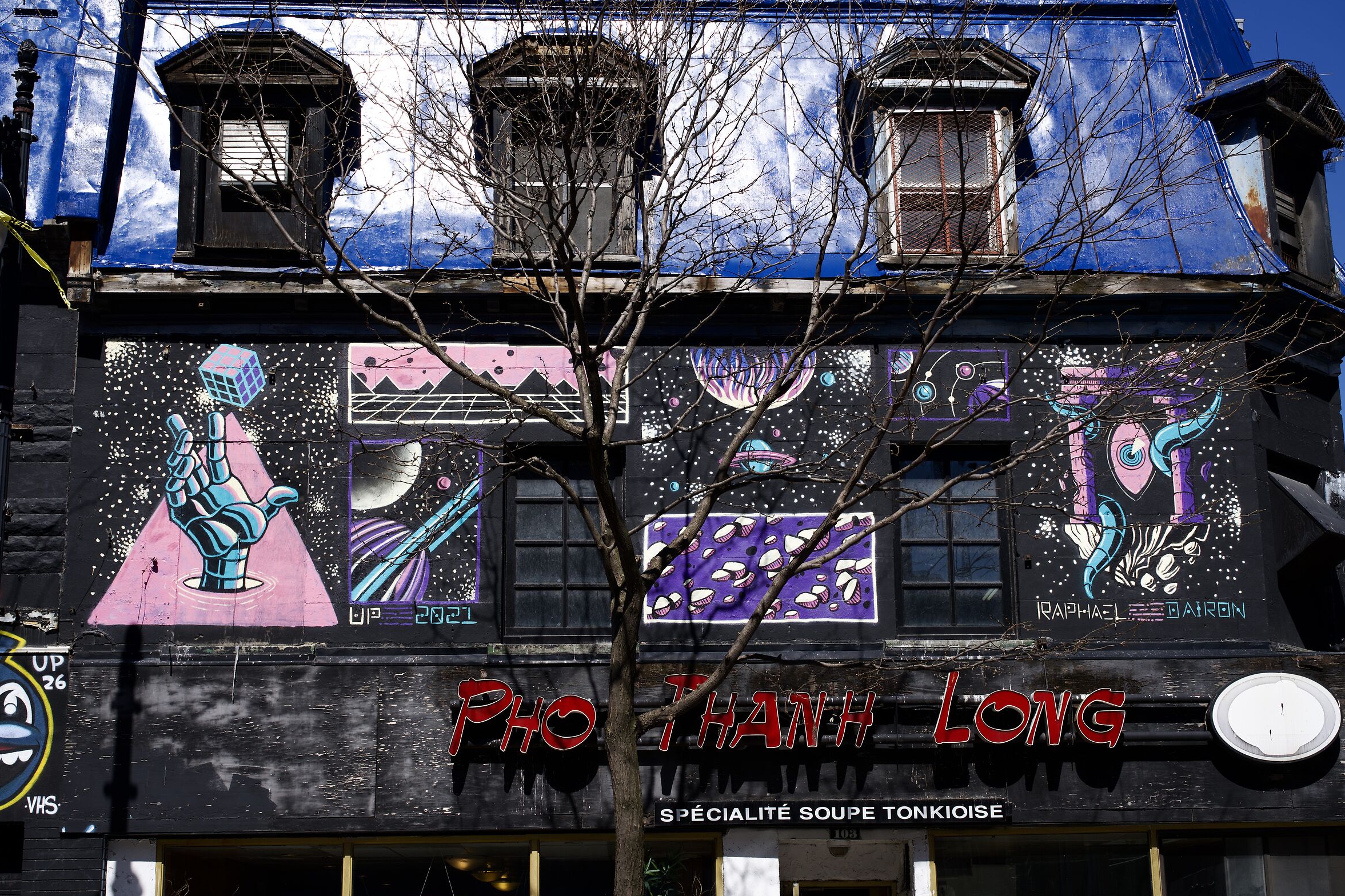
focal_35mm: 51
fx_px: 1905
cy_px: 450
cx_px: 661
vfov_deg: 26.5
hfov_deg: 38.9
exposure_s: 1/400
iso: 125
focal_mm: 50
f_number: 7.1
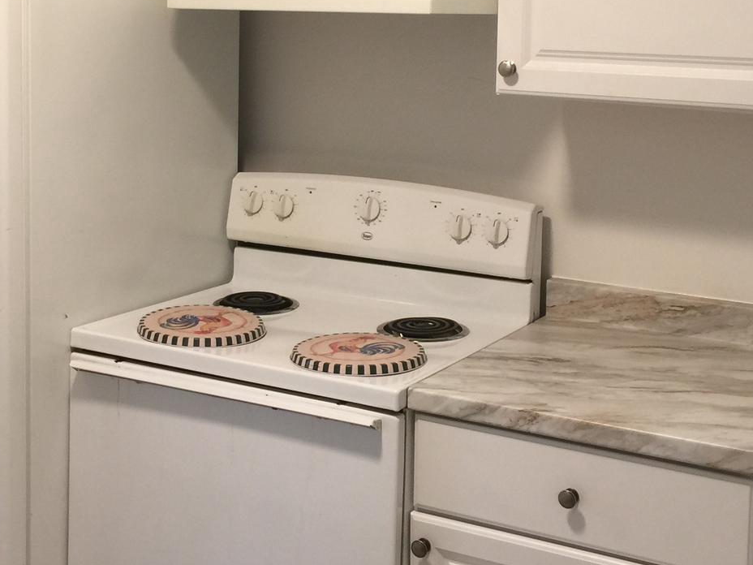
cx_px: 338
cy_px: 157
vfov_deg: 22.8
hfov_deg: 30.2
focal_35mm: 64
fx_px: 1392
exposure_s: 1/15
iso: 32
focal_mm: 4.15
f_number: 2.2
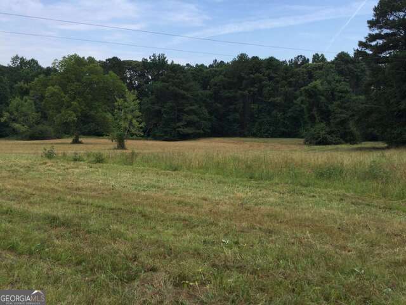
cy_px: 152
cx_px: 203
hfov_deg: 58.4
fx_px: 364
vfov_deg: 45.4
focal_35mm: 31
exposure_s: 1/608
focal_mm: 3.3
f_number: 2.4
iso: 25
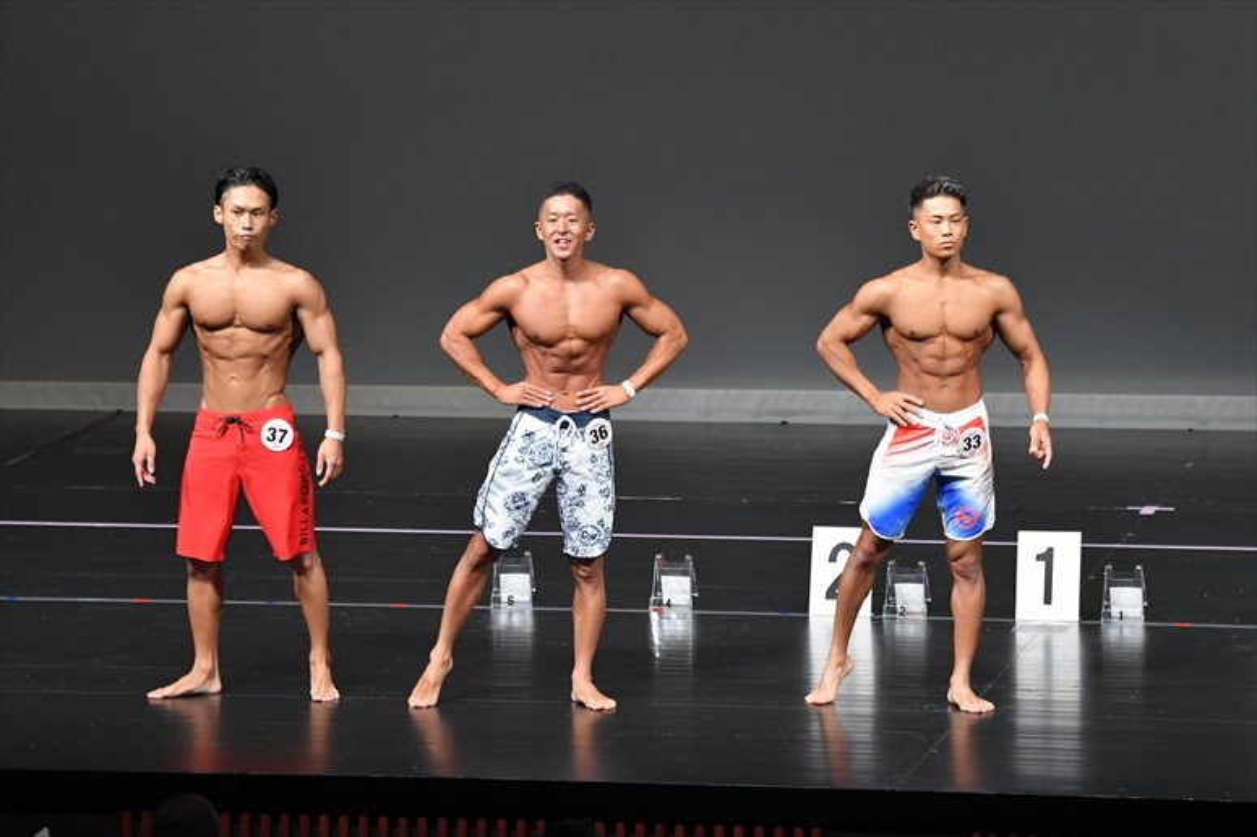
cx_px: 628
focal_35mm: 240
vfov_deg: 5.7
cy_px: 418
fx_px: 8376
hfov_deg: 8.6
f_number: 5.6
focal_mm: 160
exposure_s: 1/400
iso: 4000
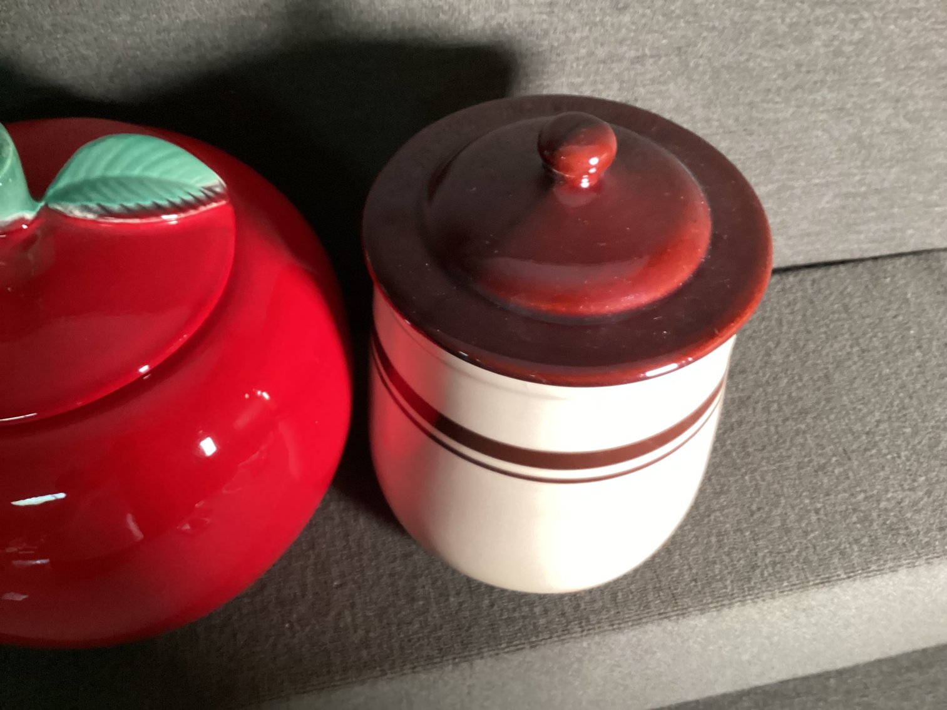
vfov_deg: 45.4
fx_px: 848
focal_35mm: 31
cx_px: 474
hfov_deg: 58.3
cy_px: 355
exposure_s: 1/40
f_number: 2.4
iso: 400
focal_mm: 3.3
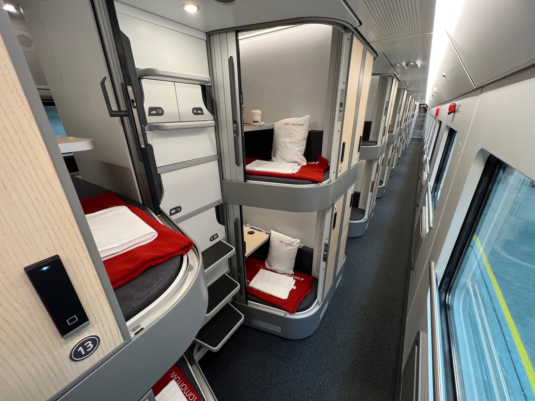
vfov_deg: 89.9
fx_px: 201
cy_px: 200
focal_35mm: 13
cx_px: 268
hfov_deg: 106.2
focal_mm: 1.57
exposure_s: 1/73
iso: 250
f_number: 1.8
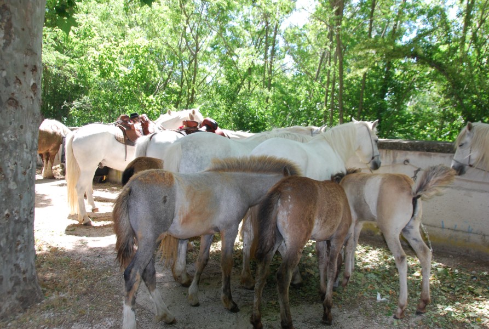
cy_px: 164
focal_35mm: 30
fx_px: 408
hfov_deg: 61.8
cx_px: 244
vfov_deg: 43.8
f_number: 6.3
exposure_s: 1/200
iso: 400
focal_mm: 20
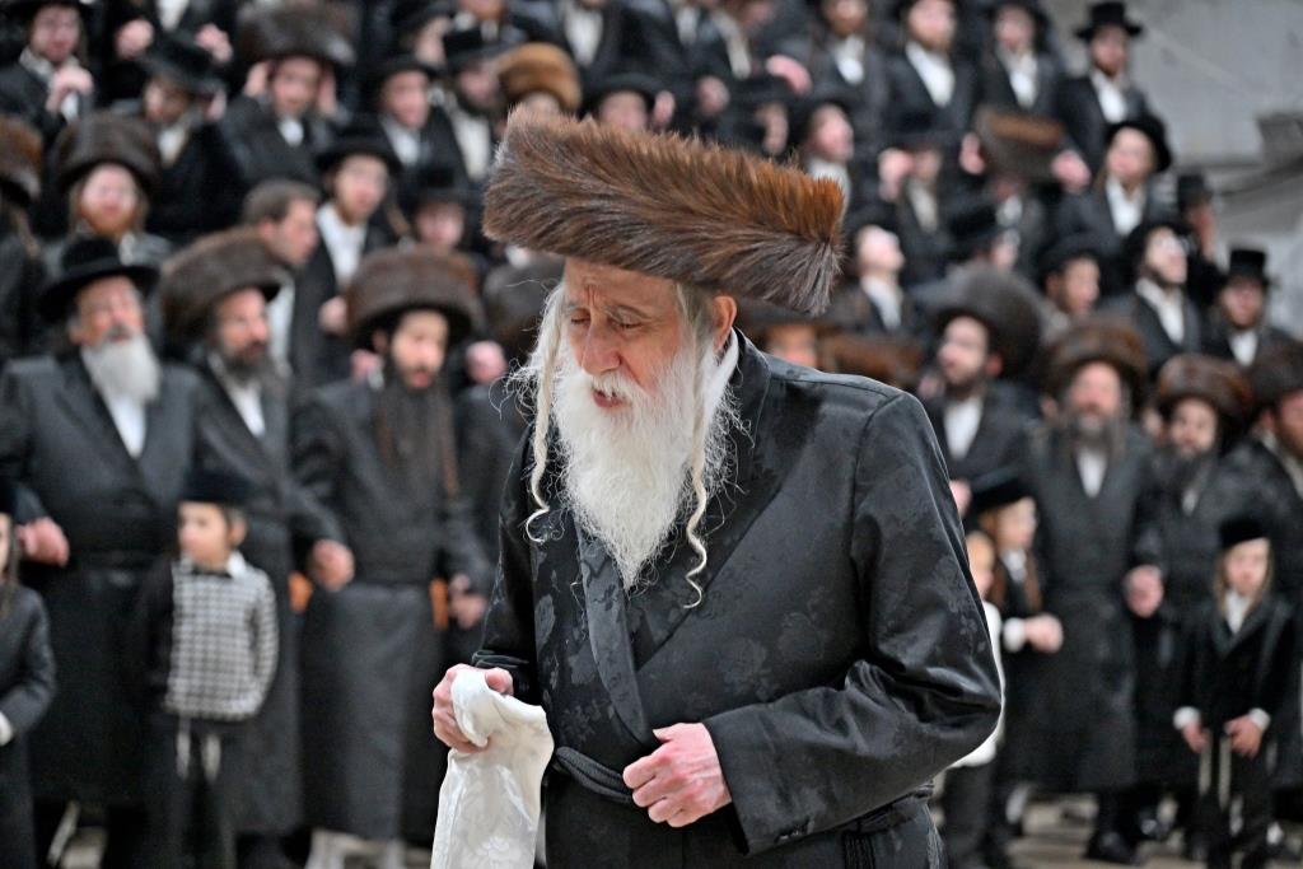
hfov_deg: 17.1
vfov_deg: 11.4
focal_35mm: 120
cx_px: 652
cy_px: 434
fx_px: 4344
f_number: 4
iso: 2000
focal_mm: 120
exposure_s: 1/200
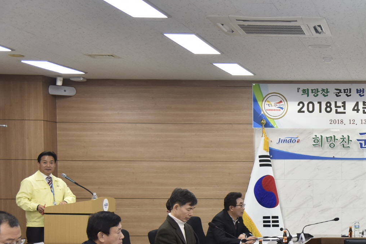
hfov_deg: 22.2
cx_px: 397
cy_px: 205
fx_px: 885
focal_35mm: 87
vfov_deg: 15.6
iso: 800
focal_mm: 40
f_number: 4.5
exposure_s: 1/125
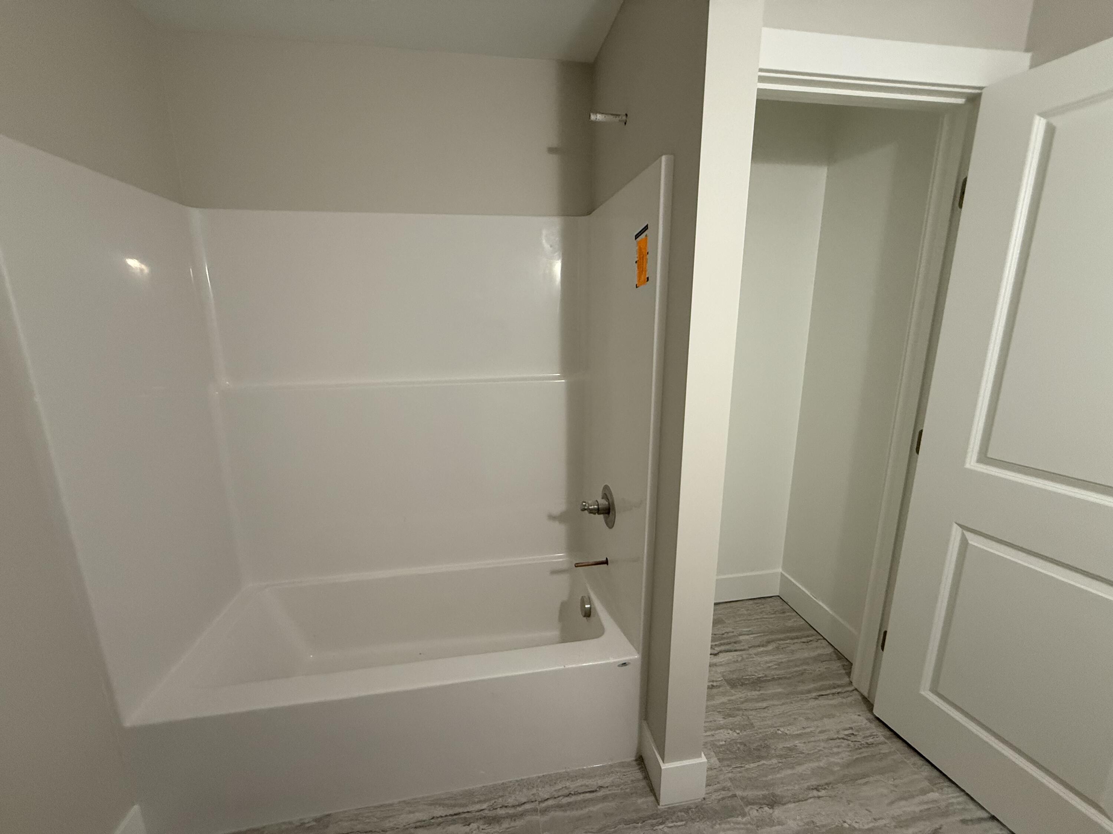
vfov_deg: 85.7
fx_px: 450
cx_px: 556
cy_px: 417
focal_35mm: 14
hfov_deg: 102.1
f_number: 2.2
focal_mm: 2.22
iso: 400
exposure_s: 1/73
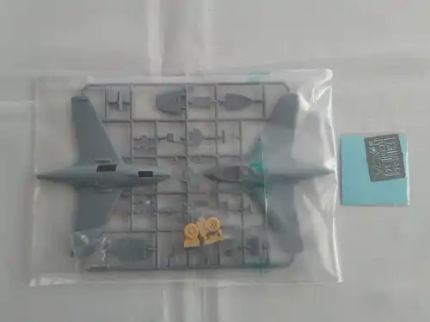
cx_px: 215
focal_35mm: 26
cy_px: 161
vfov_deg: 53.1
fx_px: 323
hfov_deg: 67.3
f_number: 1.8
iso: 200
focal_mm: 4
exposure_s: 1/60
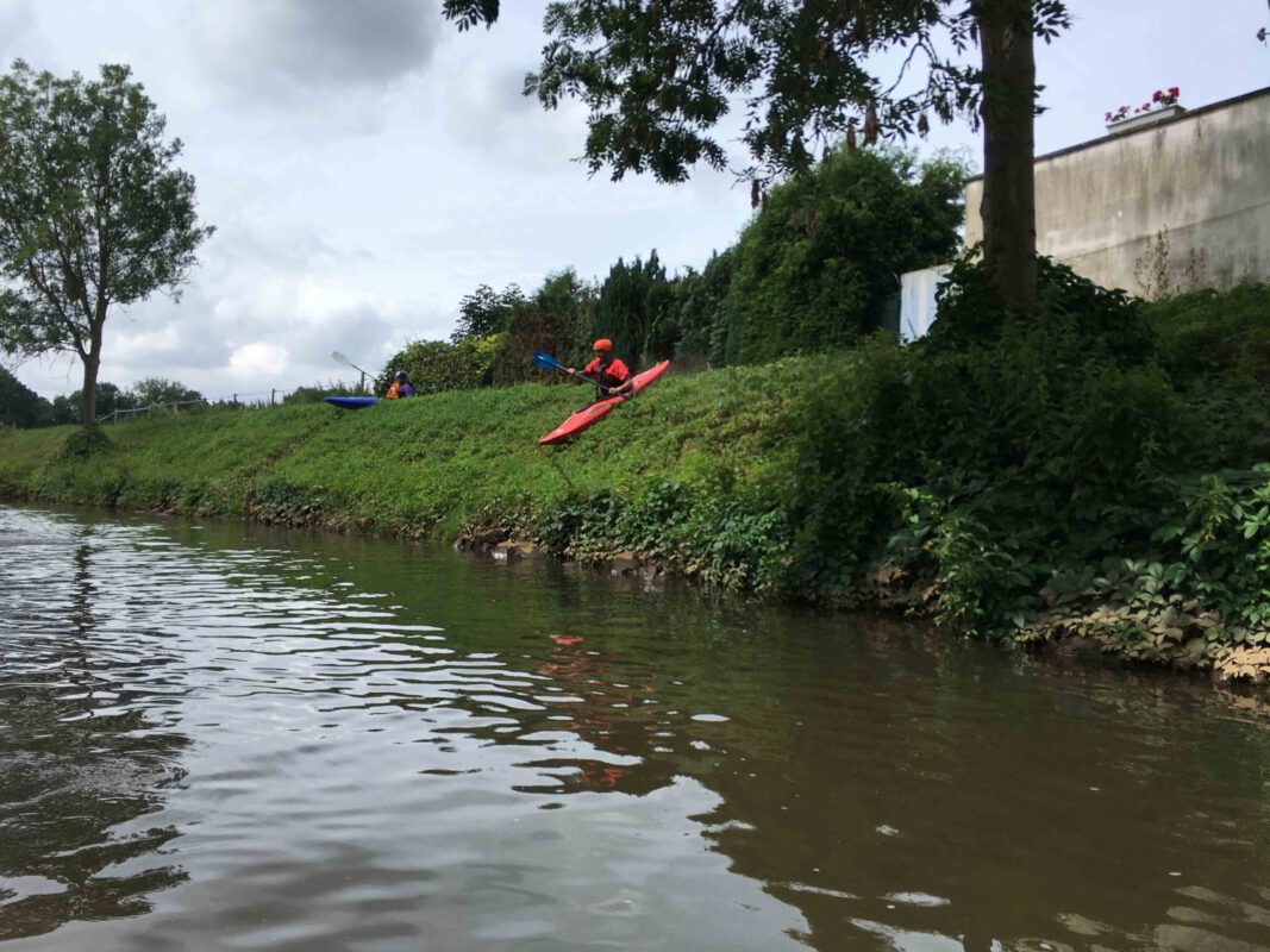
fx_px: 1064
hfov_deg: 61.7
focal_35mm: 29
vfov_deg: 48.2
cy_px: 476
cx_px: 635
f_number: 2.2
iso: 25
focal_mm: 4.15
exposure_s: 1/1709
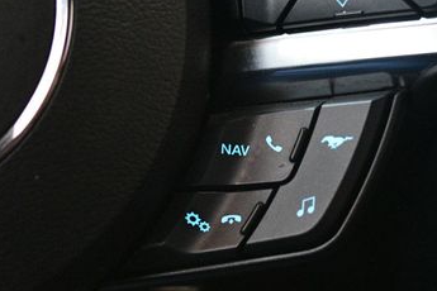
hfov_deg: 22.8
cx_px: 256
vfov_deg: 15.3
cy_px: 96
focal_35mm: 89
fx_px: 1080
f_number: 4.8
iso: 5600
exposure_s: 1/60
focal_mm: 32
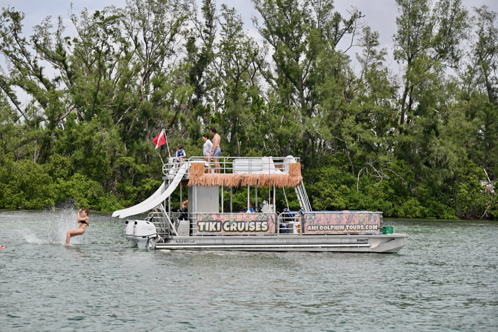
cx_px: 249
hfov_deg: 19.5
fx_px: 1452
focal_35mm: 105
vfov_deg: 13.0
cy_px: 166
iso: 110
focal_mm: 105
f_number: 6.3
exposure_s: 1/250
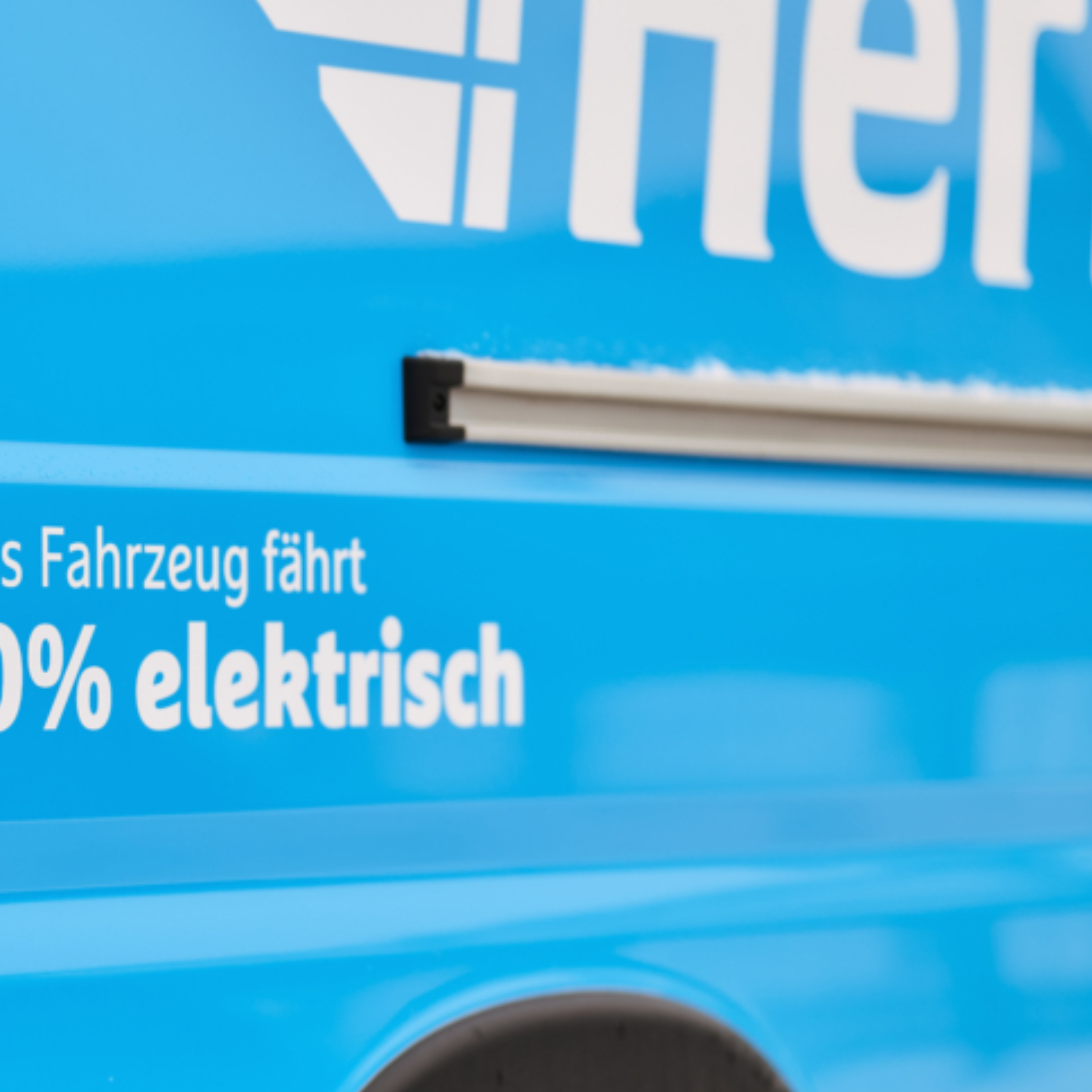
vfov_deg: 11.4
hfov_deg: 11.3
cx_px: 18
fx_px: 5461
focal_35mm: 153
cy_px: 554
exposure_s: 1/2500
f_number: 1.4
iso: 200
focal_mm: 85
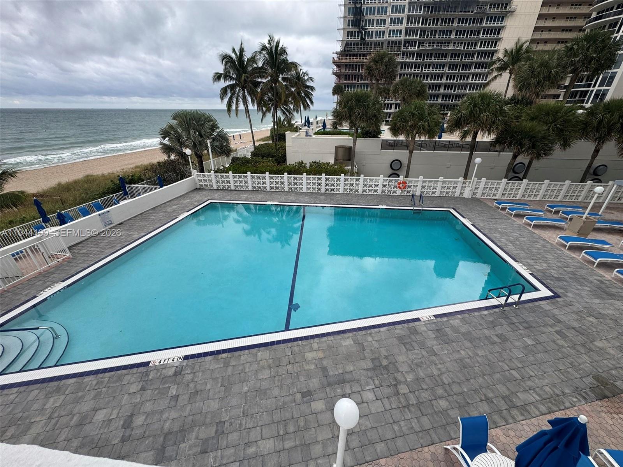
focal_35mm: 14
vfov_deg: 85.7
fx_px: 252
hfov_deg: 102.1
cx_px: 312
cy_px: 234
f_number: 2.2
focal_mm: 2.22
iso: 40
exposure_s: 1/324
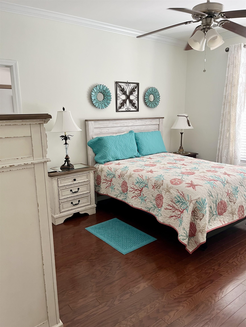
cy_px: 164
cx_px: 123
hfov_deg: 53.1
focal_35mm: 26
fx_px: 246
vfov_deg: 67.3
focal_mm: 5.1
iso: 125
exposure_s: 1/88
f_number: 1.6
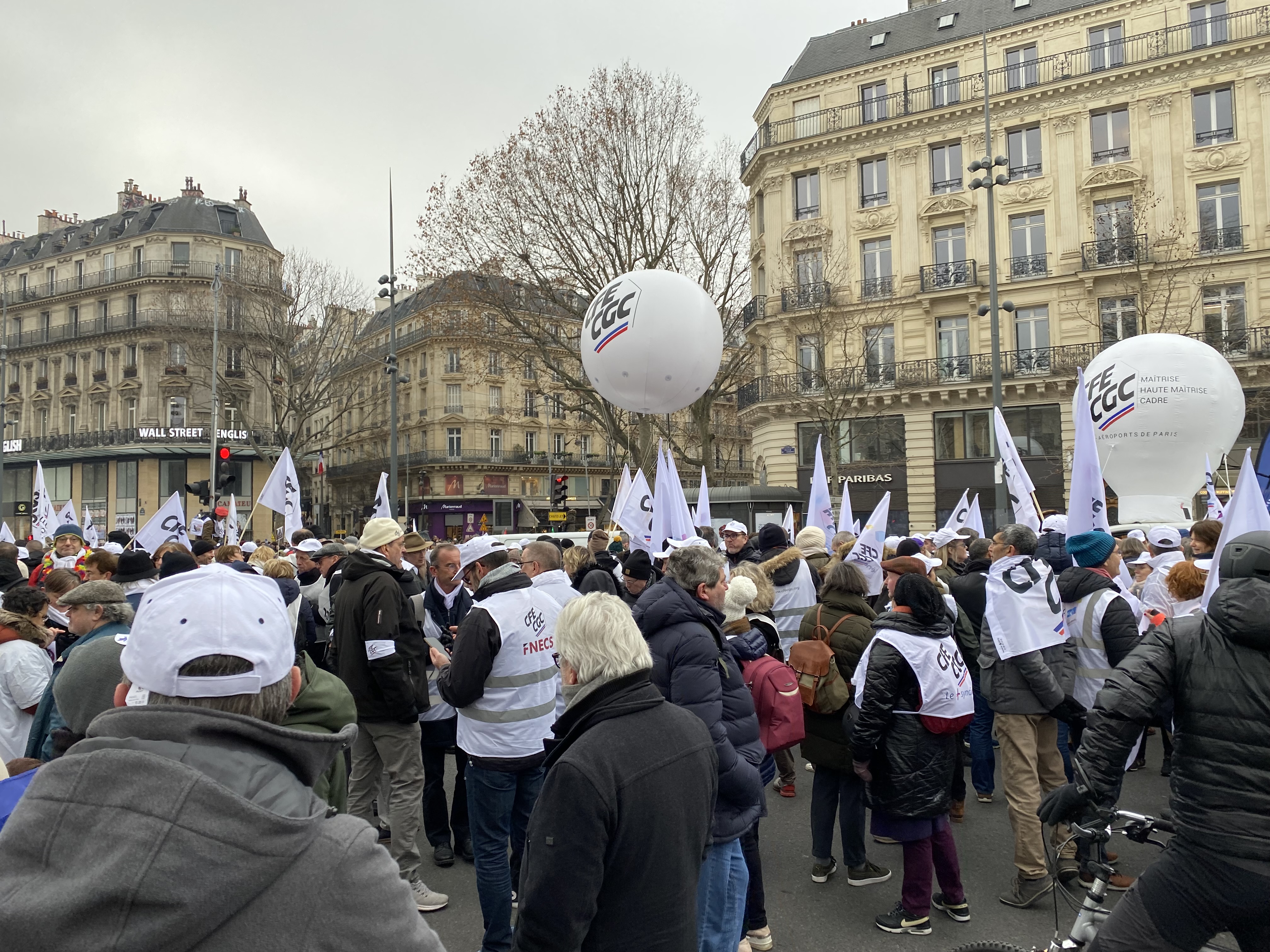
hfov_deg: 67.3
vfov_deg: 53.1
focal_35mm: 26
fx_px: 954
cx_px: 635
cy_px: 476
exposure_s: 1/300
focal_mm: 4.25
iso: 32
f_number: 1.8
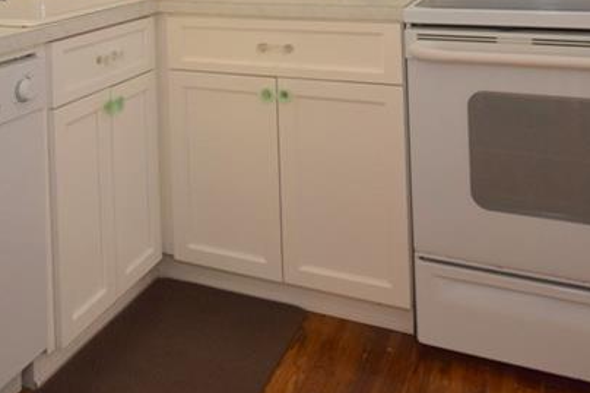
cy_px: -77
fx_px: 622
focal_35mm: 38
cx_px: 162
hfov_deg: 49.1
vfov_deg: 30.0
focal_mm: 10
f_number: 5.6
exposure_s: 1/125
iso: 640
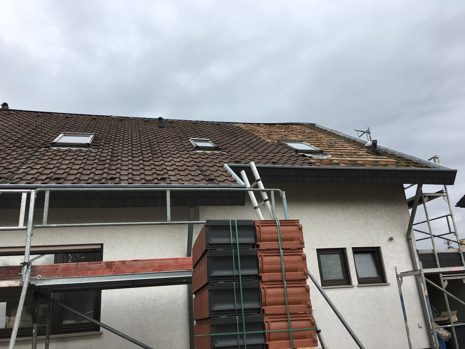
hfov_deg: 61.7
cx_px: 232
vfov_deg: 48.2
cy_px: 174
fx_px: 390
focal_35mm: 29
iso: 25
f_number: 2.2
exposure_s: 1/545
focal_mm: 4.15
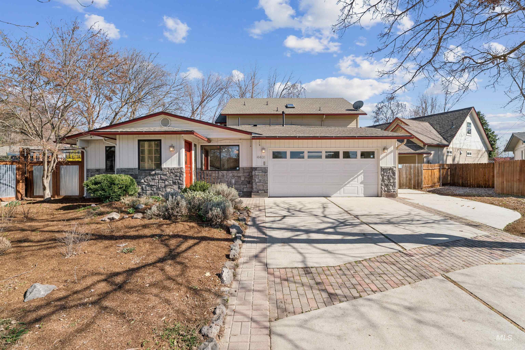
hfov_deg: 93.6
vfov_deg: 70.8
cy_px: 175
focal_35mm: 17
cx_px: 262
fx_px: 246
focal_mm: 16.9
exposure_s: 1/250
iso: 400
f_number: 13
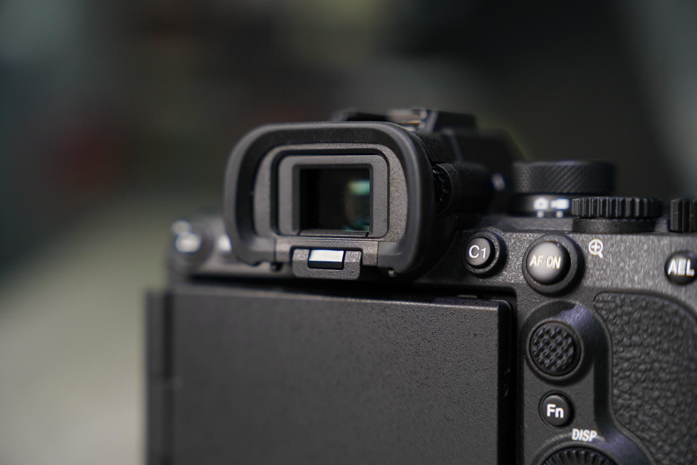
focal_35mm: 70
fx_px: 1355
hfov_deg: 28.8
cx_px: 348
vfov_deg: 19.5
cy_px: 232
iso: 800
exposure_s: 1/125
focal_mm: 70
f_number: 3.5
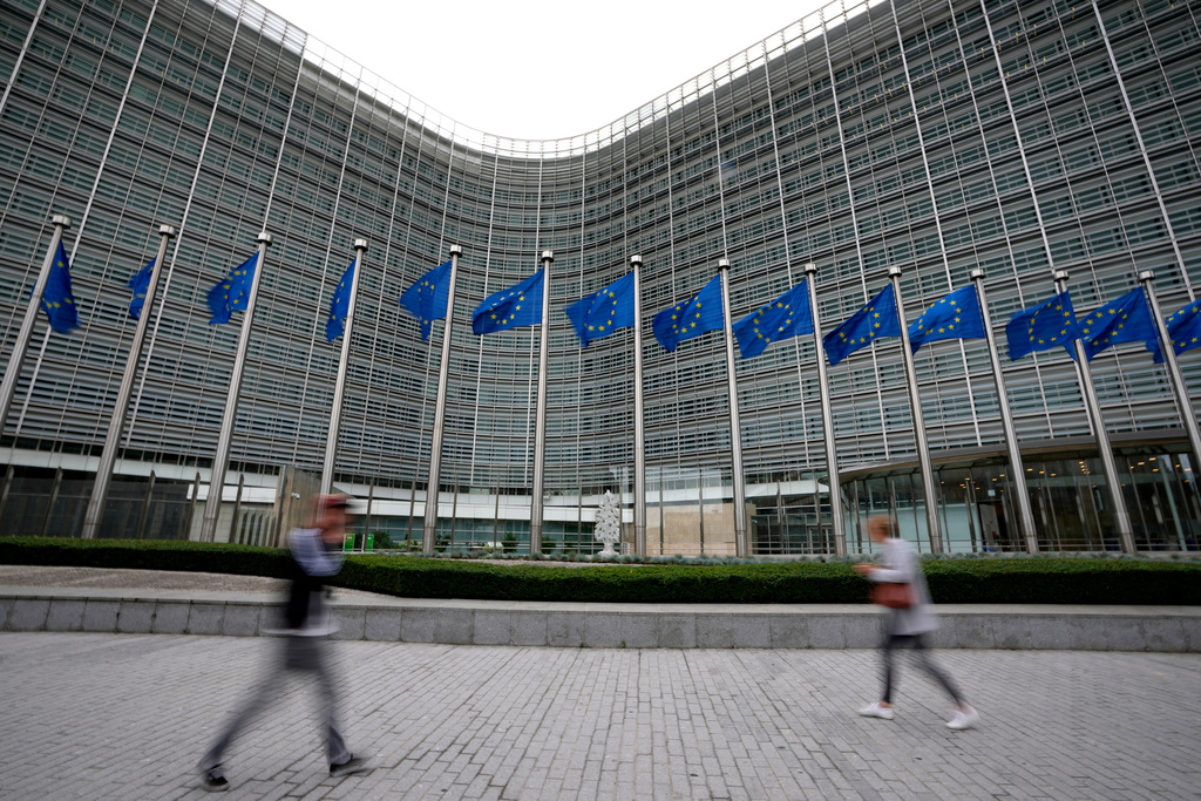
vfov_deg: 73.8
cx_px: 600
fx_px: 534
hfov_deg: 96.7
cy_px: 400
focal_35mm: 16
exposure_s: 1/10
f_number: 18
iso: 50
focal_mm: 16
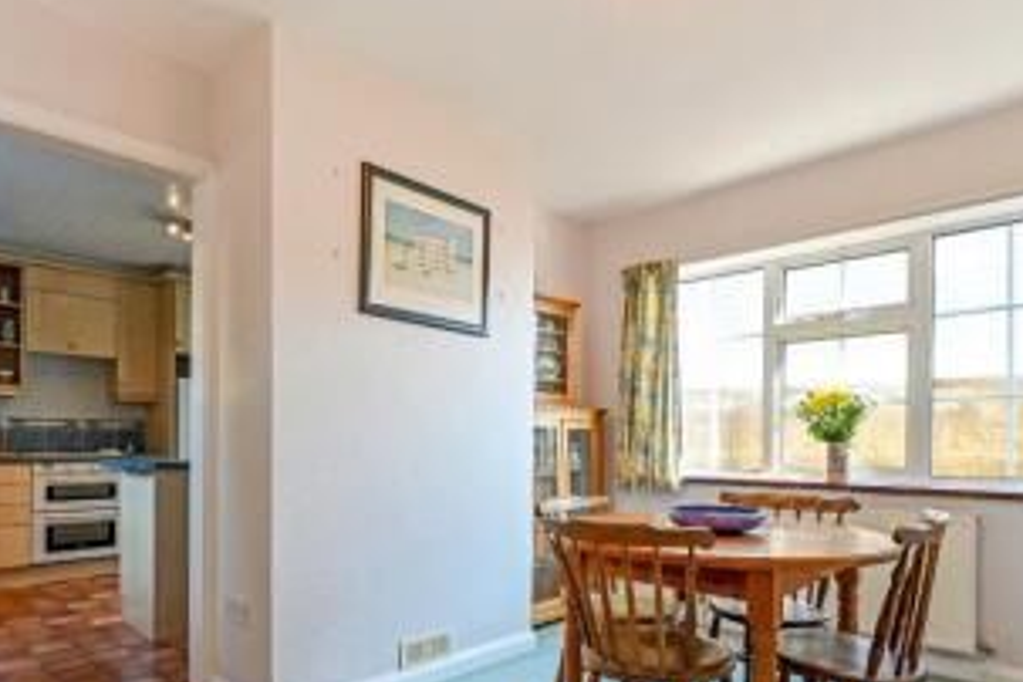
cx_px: 493
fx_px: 625
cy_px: 454
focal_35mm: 22
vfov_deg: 56.0
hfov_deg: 78.6
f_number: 8
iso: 400
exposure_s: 1/20
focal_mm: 14
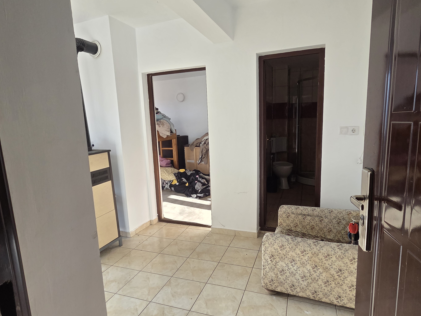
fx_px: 231
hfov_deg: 84.6
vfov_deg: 68.7
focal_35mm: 19
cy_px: 160
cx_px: 217
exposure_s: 1/359
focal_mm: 2.2
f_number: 2.2
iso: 200
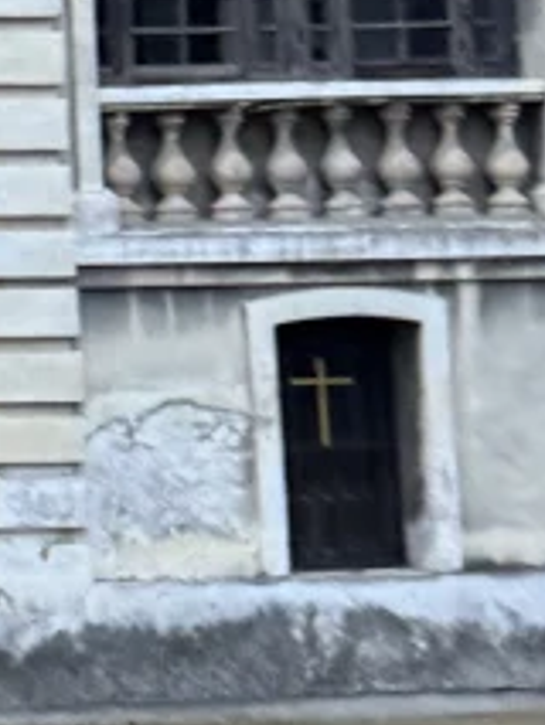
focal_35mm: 162
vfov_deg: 12.2
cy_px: 167
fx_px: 3397
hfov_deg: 8.0
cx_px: -1015
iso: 400
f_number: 1.78
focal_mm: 6.86
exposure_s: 1/60
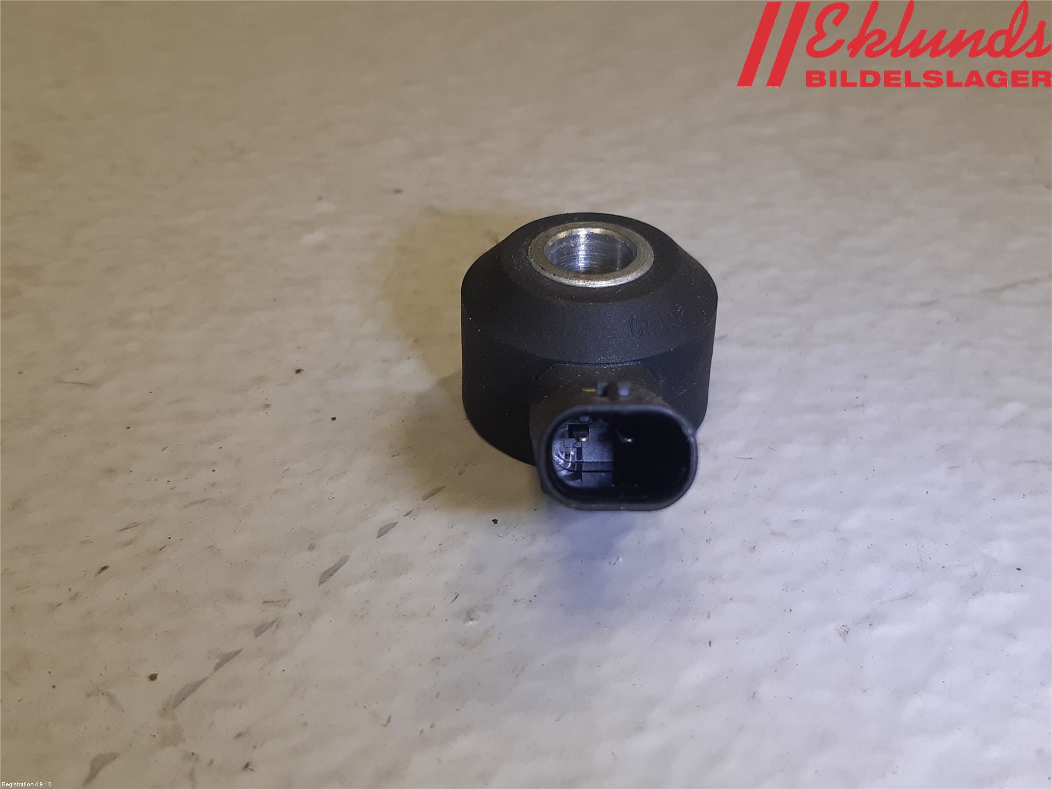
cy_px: 394
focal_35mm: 26
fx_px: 790
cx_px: 526
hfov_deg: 67.3
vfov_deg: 53.1
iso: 64
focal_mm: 3.93
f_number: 1.7
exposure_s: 1/50
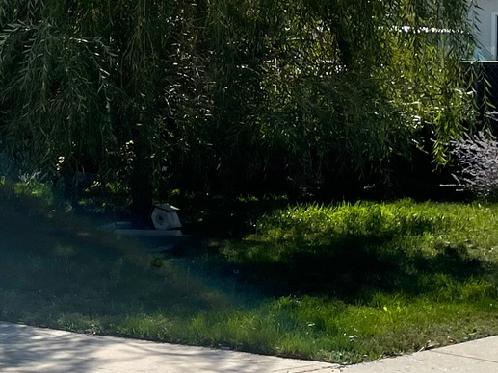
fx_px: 1482
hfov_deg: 16.5
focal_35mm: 103
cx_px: -354
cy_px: 148
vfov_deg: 14.4
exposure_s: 1/4651
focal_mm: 4.2
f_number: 1.6
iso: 32
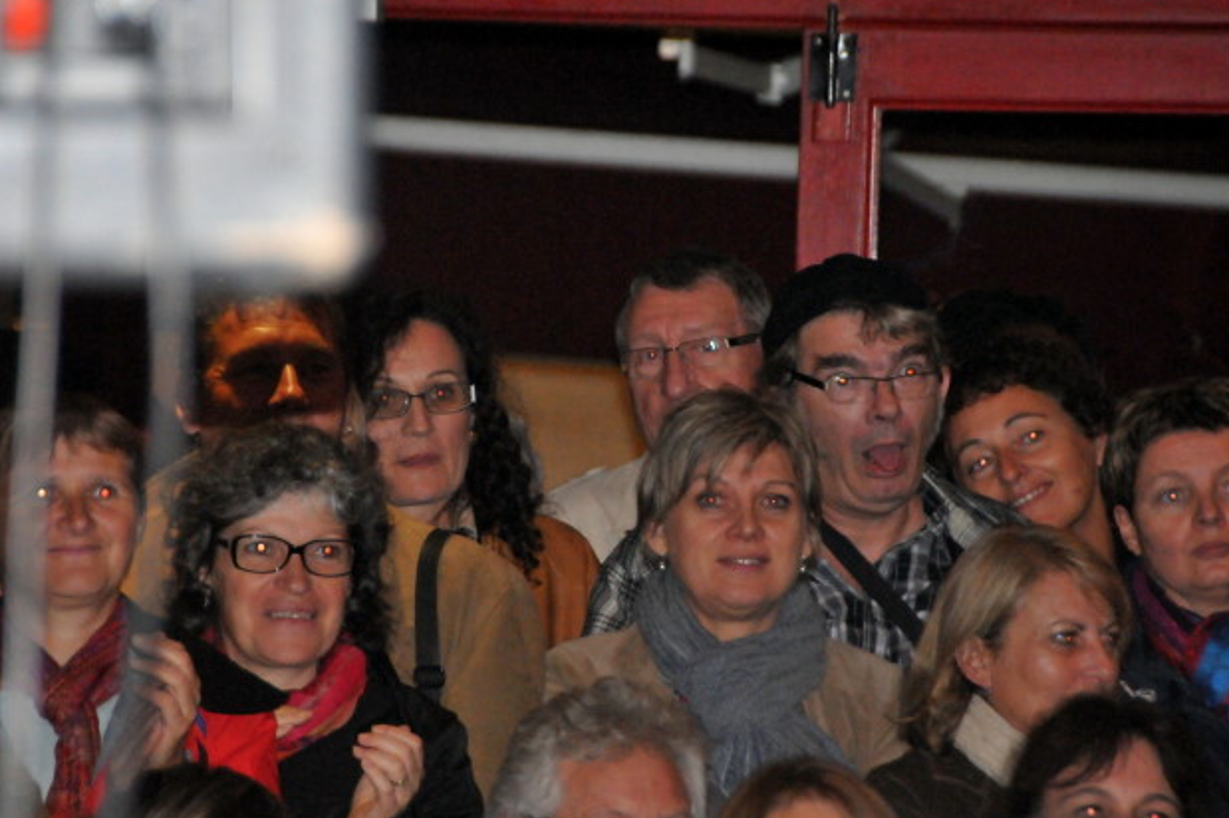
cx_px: 615
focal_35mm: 339
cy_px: 448
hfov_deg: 6.1
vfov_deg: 4.1
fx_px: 11566
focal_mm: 200
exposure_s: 1/200
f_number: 5.6
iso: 3200
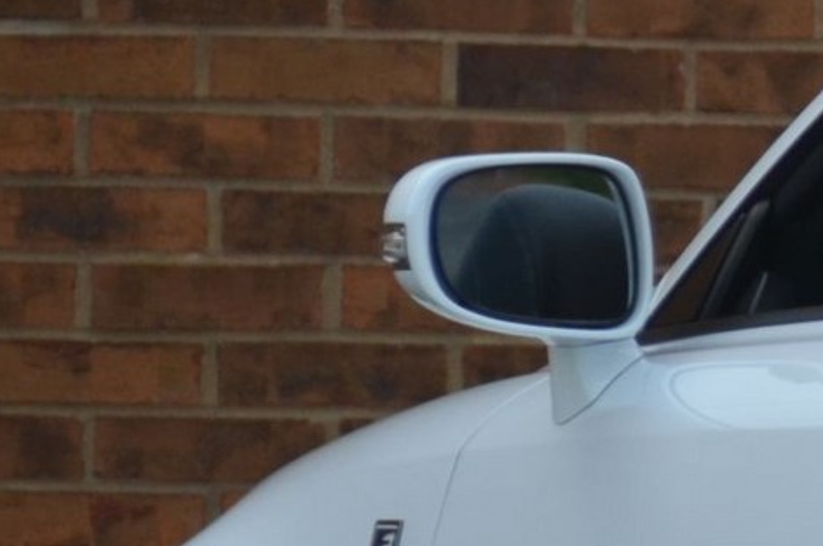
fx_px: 27181
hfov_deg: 1.7
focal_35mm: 1191
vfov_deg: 1.2
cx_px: 2099
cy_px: 651
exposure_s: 1/1000
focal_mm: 150
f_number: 5.6
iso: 400
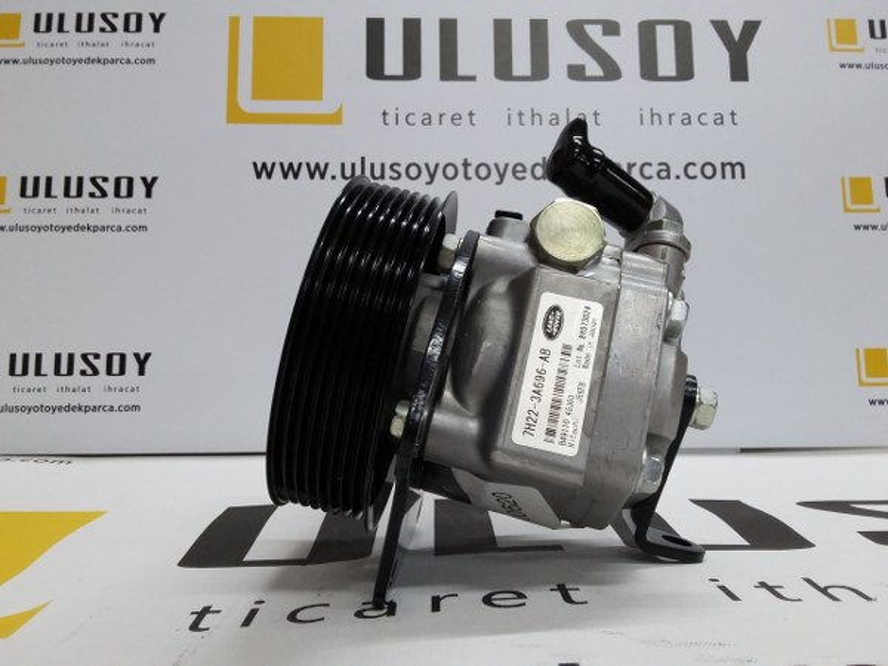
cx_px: 444
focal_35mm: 31
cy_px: 333
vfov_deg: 45.4
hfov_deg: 58.4
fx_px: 795
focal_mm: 3.3
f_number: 2.2
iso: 160
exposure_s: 1/33
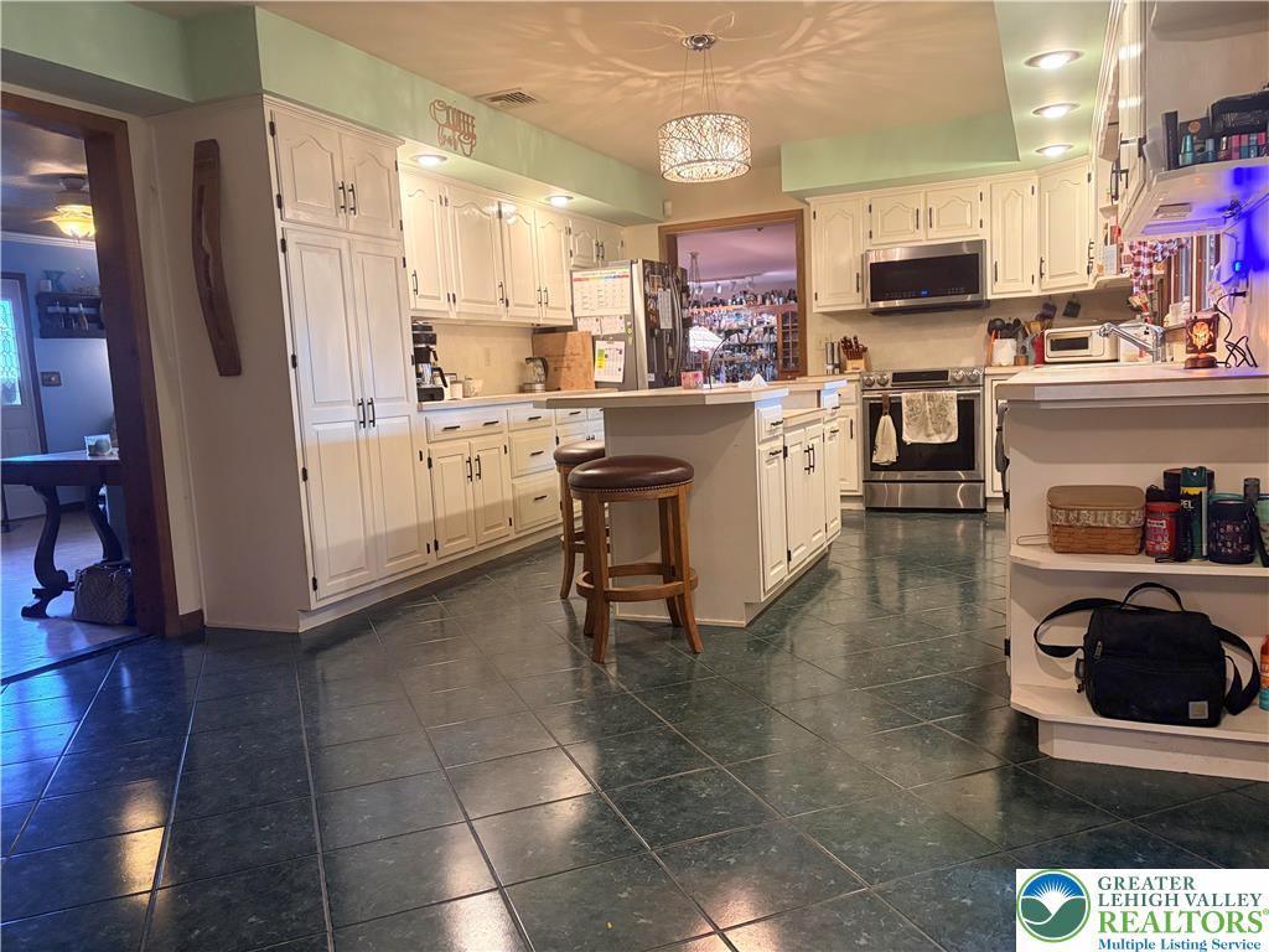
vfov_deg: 53.1
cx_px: 634
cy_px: 476
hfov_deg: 67.3
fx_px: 953
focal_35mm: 26
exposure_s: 1/60
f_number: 1.6
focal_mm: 5.96
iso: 320
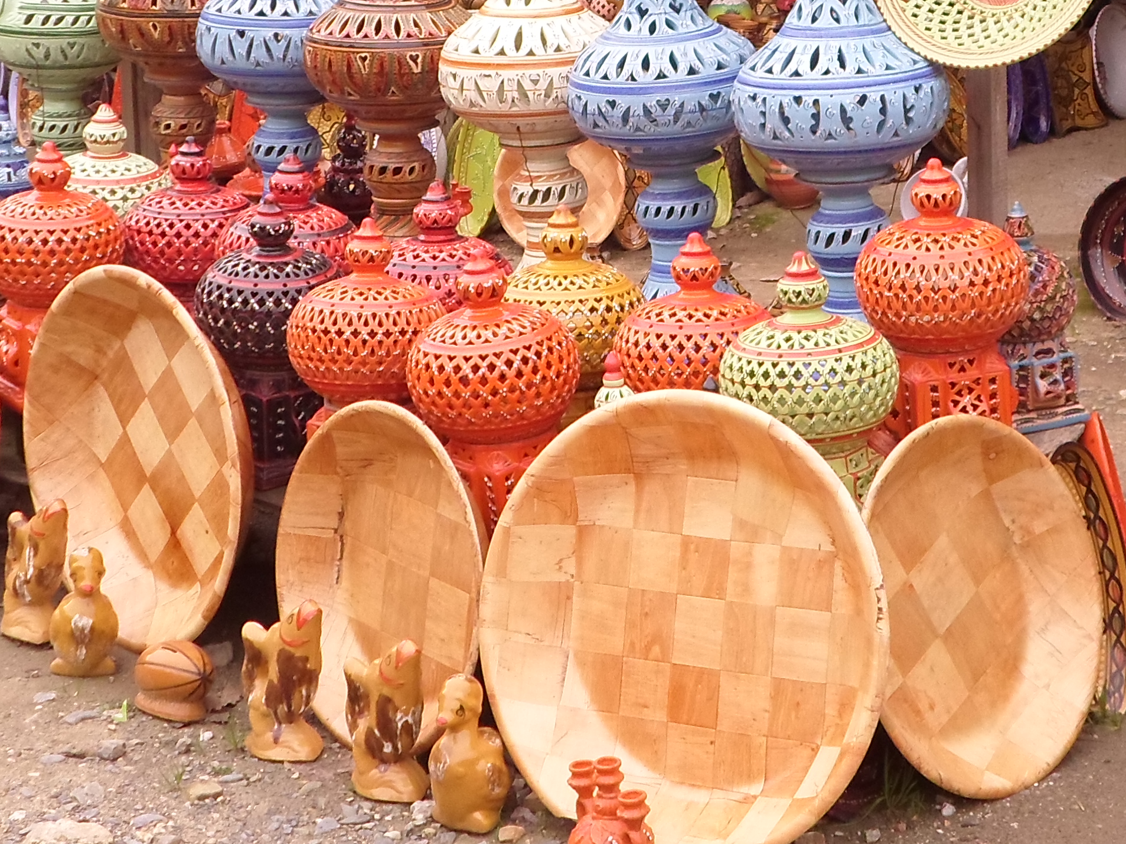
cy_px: -102
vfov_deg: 16.4
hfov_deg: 22.5
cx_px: 657
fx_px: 2830
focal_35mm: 87
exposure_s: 1/45
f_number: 3
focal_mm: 6.5
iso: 80
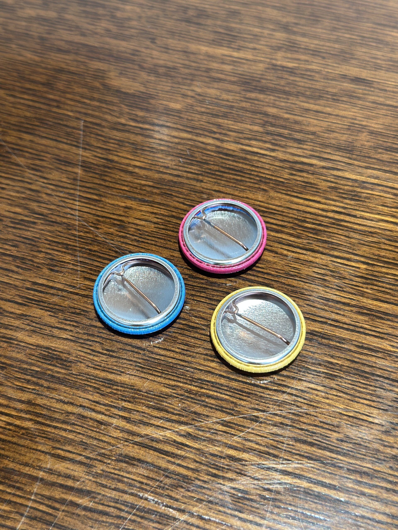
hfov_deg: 30.3
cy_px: 265
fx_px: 736
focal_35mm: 48
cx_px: 199
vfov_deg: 39.7
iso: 80
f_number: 1.78
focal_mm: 6.86
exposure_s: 1/50
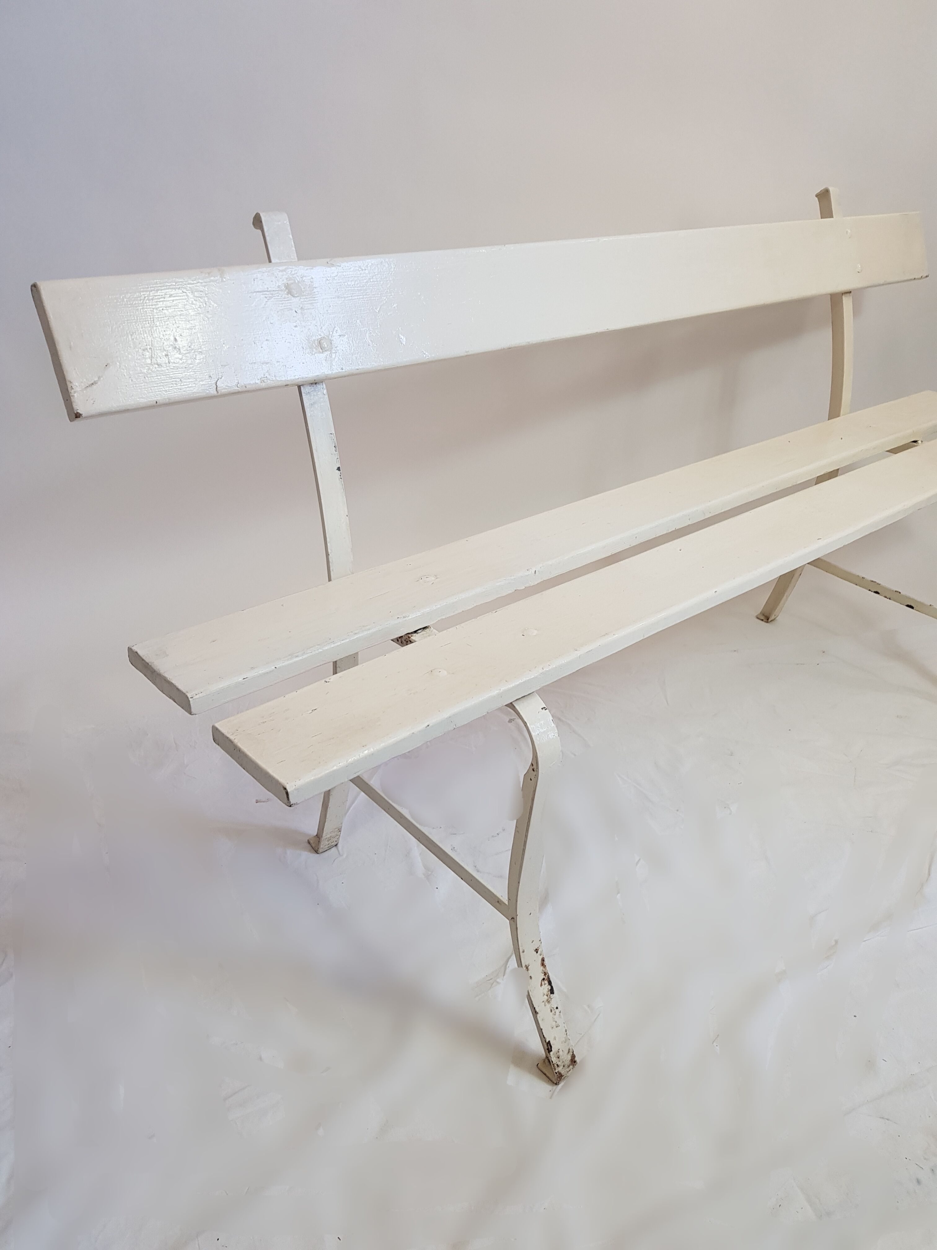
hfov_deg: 53.1
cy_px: 625
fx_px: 938
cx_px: 468
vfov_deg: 67.3
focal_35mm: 26
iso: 64
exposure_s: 1/100
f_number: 1.7
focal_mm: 4.2
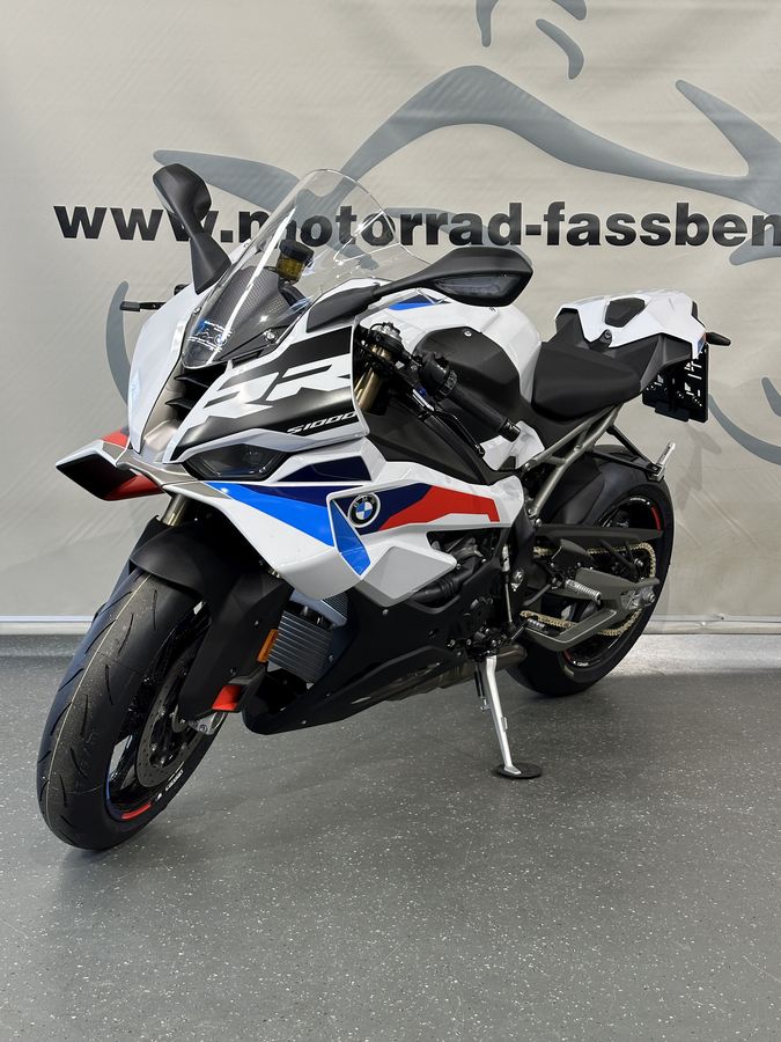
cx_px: 390
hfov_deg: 30.3
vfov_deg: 39.7
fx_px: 1444
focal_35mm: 48
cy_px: 521
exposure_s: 1/50
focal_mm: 6.86
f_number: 1.78
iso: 100
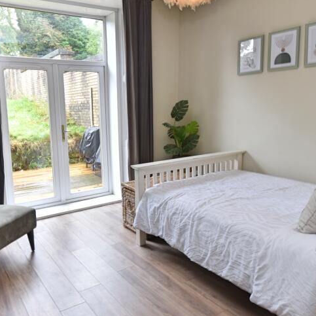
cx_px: 121
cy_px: 149
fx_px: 279
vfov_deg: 59.0
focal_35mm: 27
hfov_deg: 58.4
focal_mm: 10
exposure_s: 1/5
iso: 100
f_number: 4.5
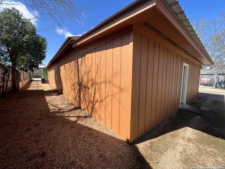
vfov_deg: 89.9
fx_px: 84
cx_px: 112
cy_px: 84
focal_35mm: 13
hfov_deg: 106.2
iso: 32
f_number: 1.8
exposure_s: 1/1119
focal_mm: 1.57
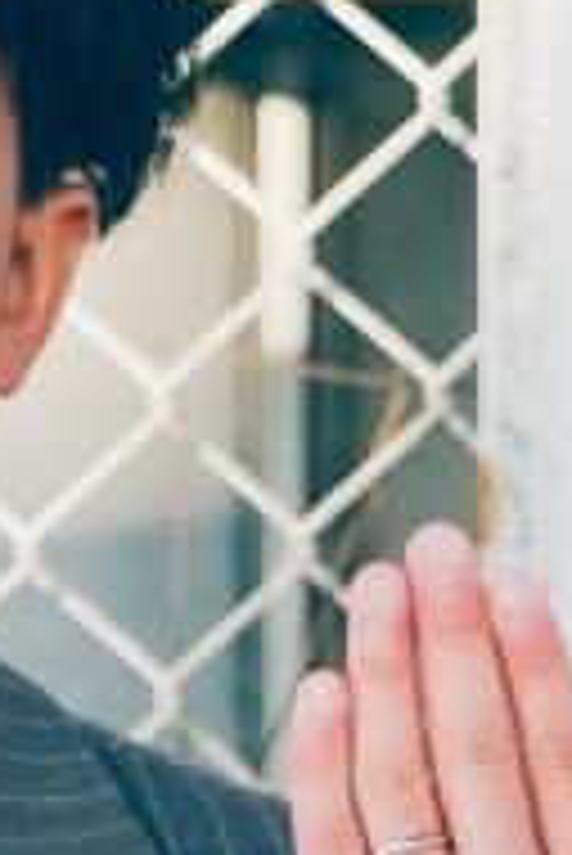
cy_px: 585
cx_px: 477
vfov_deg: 2.3
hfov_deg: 1.5
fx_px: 21338
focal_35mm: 897
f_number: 2.8
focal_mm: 94.5
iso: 160
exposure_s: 1/250
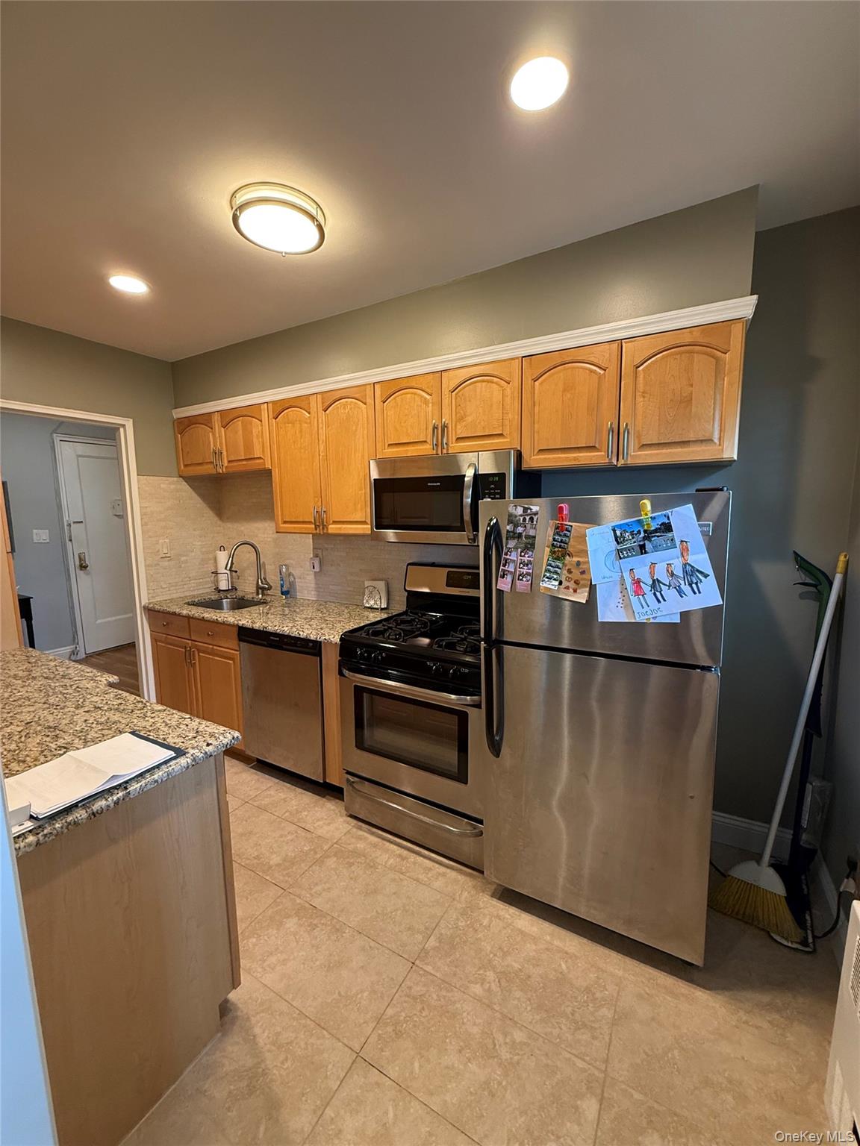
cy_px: 573
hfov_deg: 85.7
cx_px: 430
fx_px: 464
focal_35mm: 14
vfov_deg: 102.1
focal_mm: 2.22
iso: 250
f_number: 2.2
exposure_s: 1/60
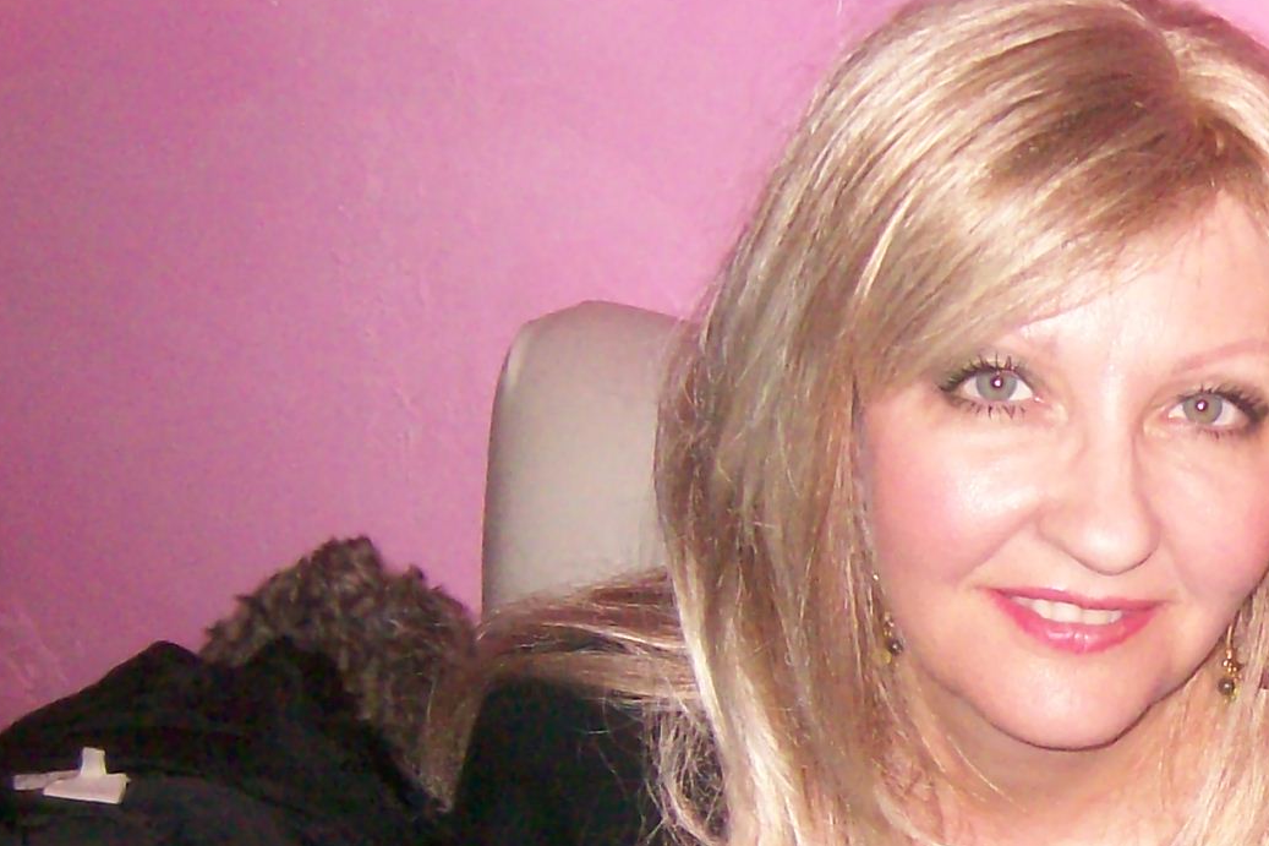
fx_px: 3207
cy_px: 692
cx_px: 1421
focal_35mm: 91
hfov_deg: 21.2
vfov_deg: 14.9
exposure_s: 1/125
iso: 400
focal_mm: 5.8
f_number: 2.8
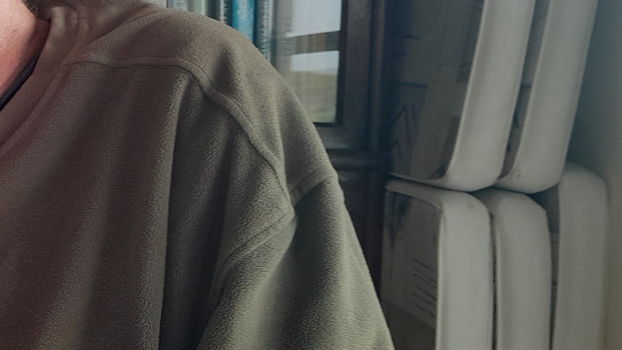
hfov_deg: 26.3
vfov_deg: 16.9
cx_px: -133
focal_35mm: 71
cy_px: 92
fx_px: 1171
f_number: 1.8
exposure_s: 1/50
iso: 40
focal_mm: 3.98
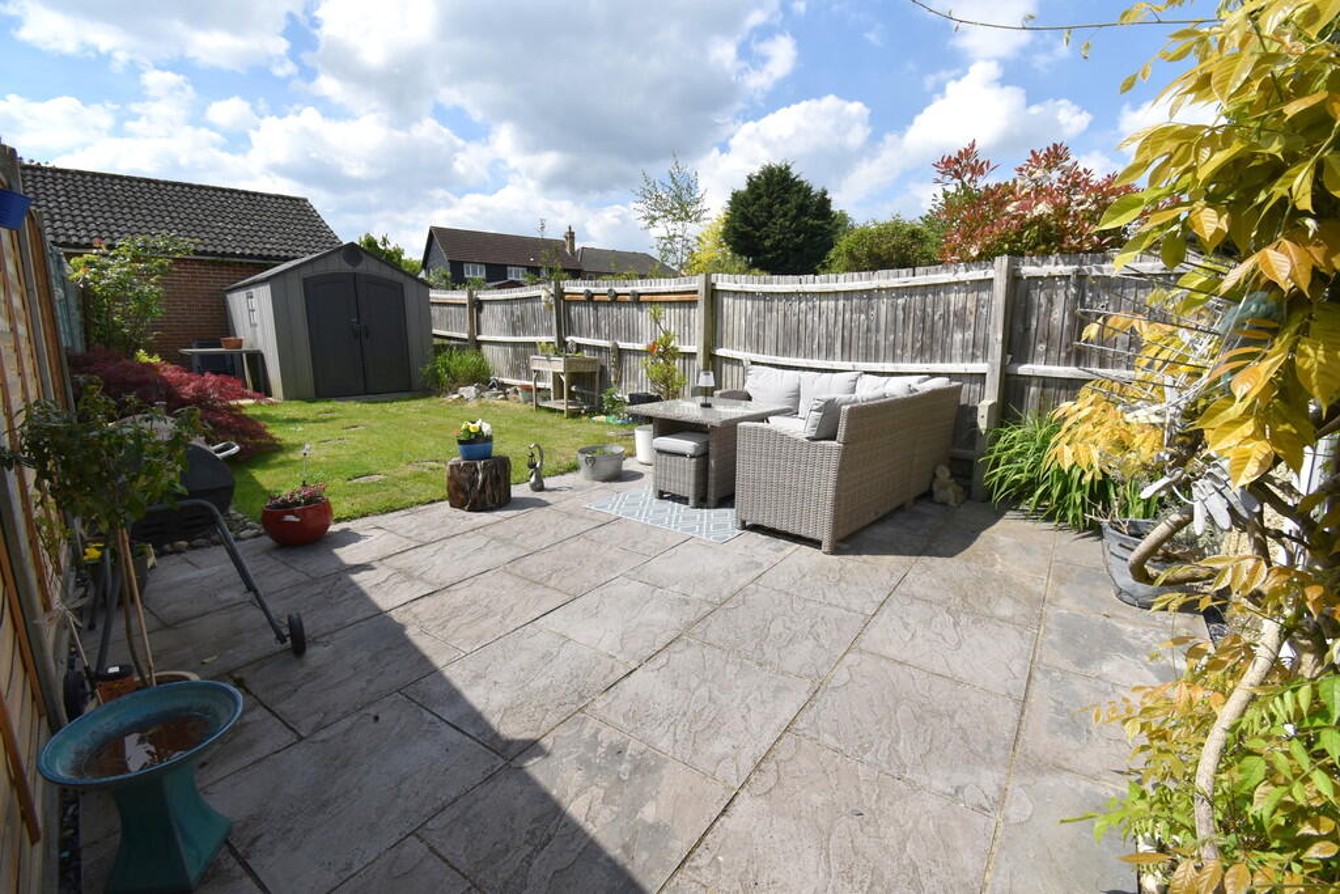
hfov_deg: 100.4
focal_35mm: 15
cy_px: 447
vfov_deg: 77.3
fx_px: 558
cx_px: 670
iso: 200
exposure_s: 1/640
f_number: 8
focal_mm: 10
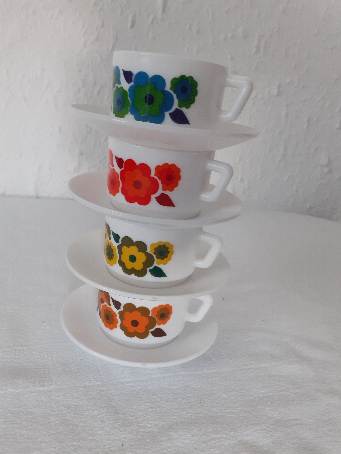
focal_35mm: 27
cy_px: 227
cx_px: 170
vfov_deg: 65.3
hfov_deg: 51.4
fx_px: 355
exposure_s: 1/33
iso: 200
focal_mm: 3.6
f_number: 1.9
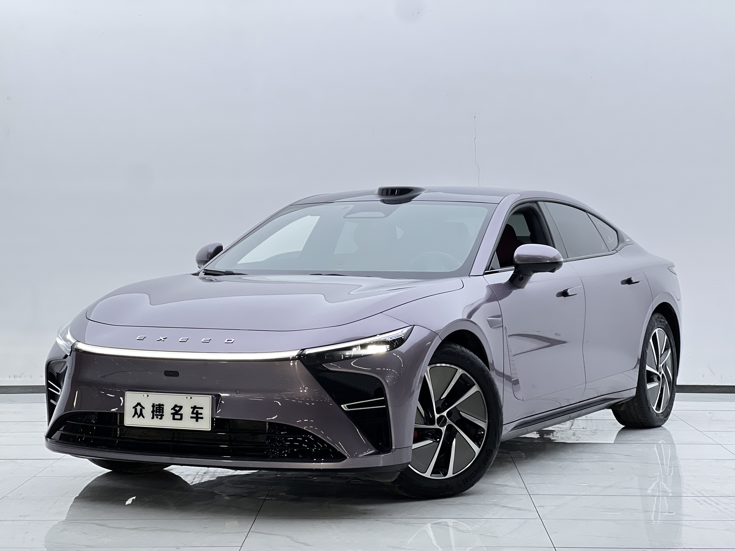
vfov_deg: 19.1
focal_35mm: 77
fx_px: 1635
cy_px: 276
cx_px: 368
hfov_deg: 25.3
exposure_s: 1/121
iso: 160
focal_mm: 9
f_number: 2.8
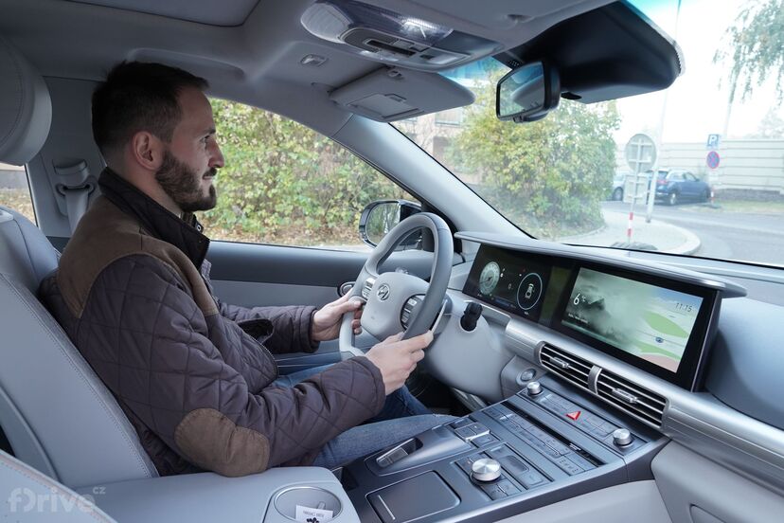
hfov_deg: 73.7
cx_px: 392
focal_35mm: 24
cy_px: 262
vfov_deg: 53.1
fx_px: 523
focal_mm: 24
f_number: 6.3
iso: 1250
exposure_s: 1/125
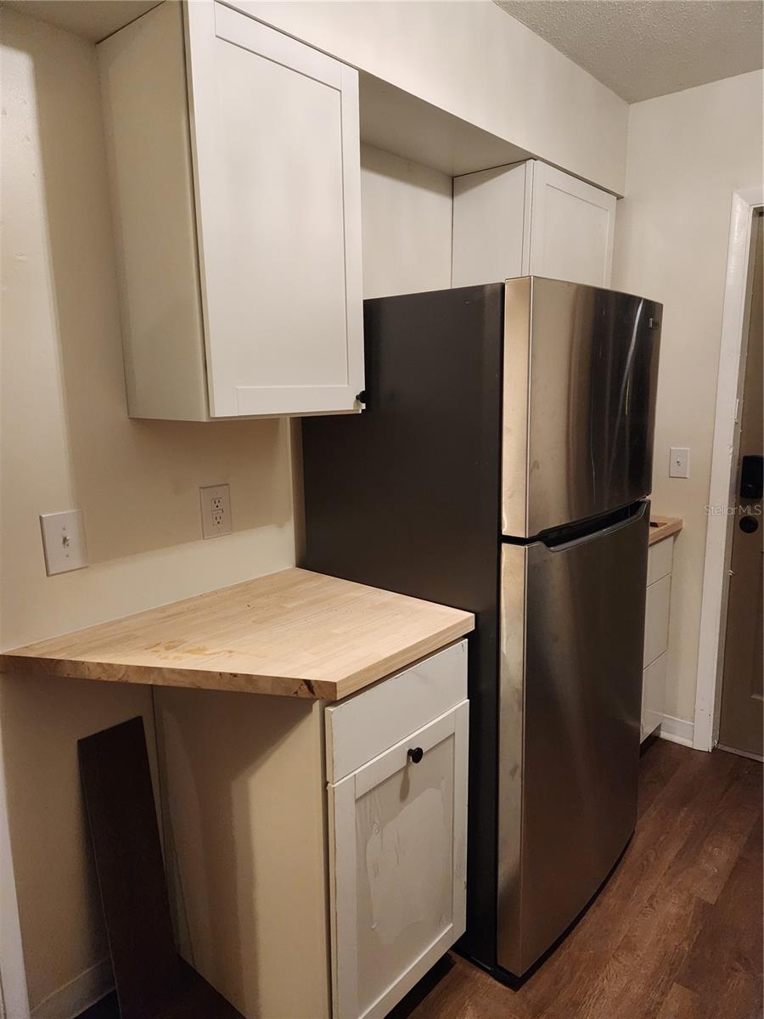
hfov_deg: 58.9
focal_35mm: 23
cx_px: 382
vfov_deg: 73.9
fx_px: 677
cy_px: 510
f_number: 1.8
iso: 1000
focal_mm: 5.4
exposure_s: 1/120
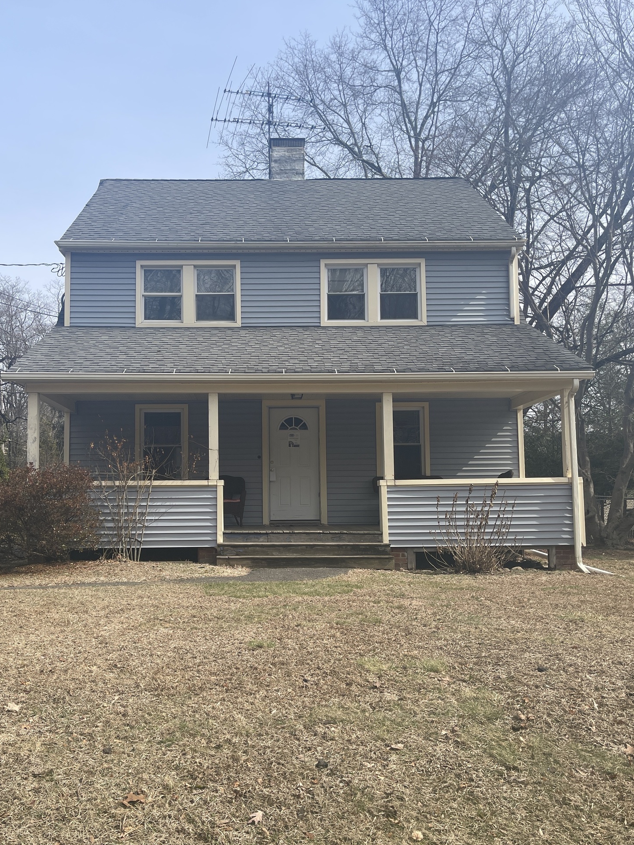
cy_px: 445
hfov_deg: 46.6
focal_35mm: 30
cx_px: 266
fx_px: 733
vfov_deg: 59.9
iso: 32
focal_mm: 5.1
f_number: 1.6
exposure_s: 1/2786
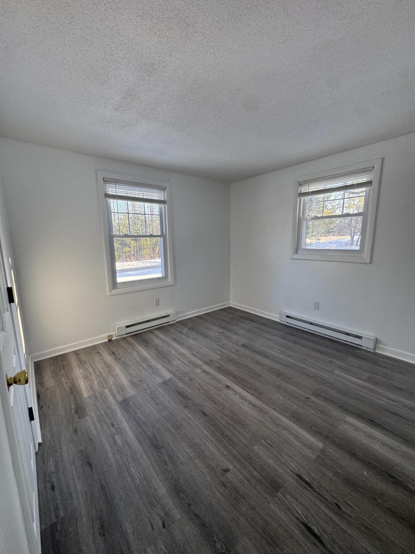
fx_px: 224
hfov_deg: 85.7
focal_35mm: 14
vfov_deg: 102.1
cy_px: 277
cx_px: 208
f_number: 2.2
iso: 125
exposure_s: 1/99
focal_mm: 2.22
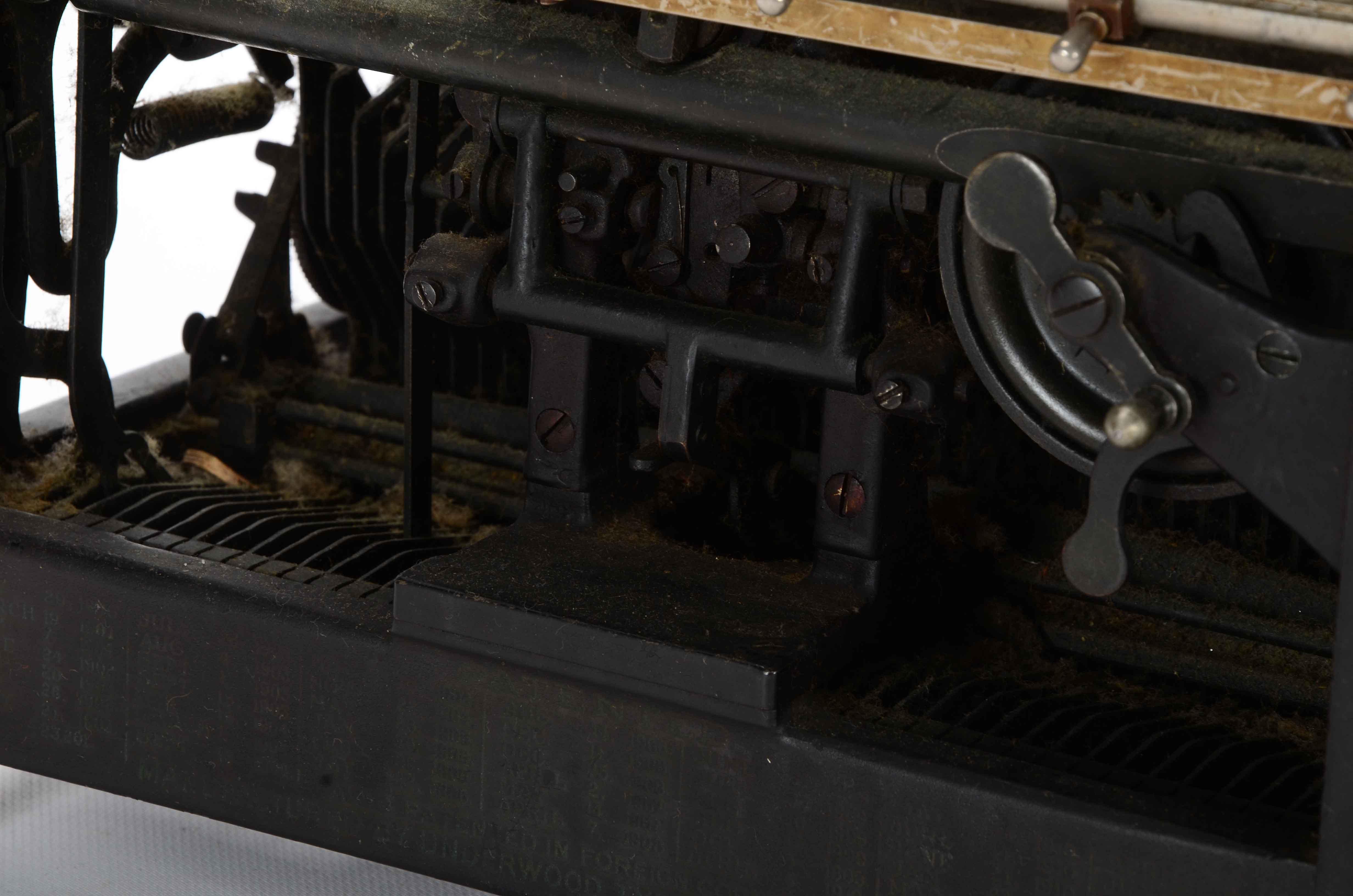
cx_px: 676
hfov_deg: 13.1
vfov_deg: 8.7
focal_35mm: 158
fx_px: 5907
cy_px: 448
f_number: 14
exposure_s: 1/160
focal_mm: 105
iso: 200
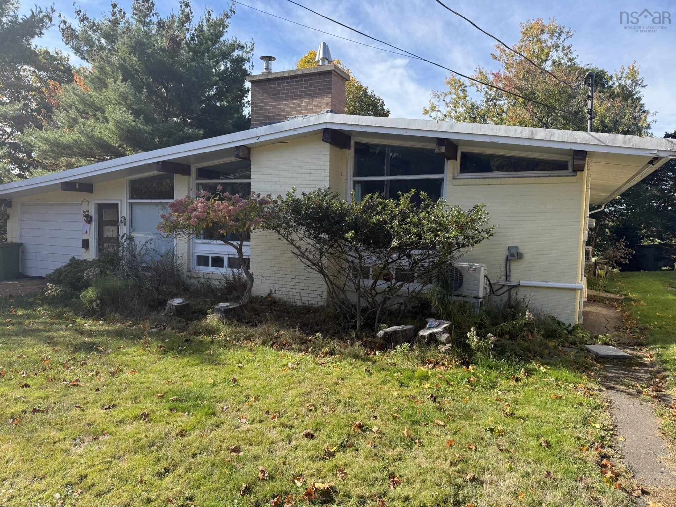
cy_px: 254
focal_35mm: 24
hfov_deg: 71.6
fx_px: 469
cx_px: 338
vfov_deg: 56.8
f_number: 1.78
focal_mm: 6.76
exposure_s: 1/2053
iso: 100
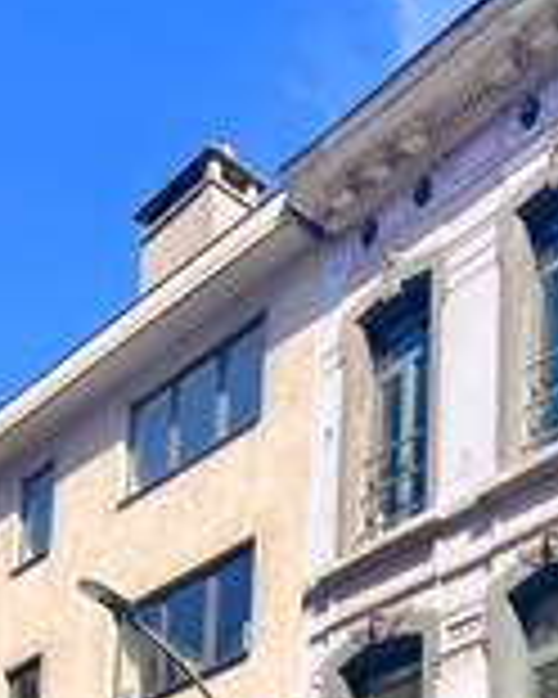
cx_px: 670
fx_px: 1445
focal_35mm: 70
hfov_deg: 20.4
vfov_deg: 25.0
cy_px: 790
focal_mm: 5.7
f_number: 1.5
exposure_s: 1/1934
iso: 50
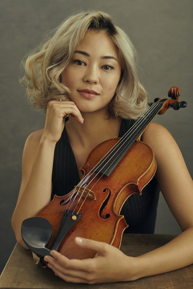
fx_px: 402
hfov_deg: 27.0
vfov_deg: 39.6
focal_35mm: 50
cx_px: 96
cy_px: 144
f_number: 4
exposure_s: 1/200
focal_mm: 50
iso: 200
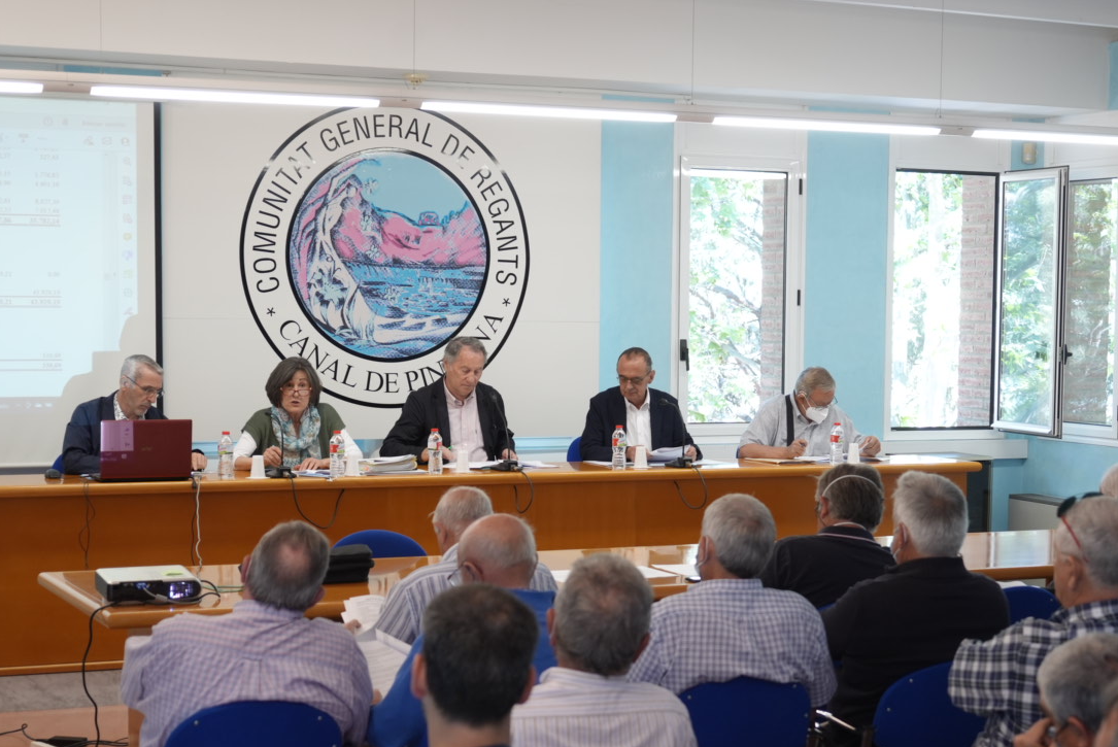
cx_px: 723
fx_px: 2175
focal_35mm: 70
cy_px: 489
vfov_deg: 19.4
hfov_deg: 28.7
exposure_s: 1/100
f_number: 4
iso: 640
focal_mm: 47
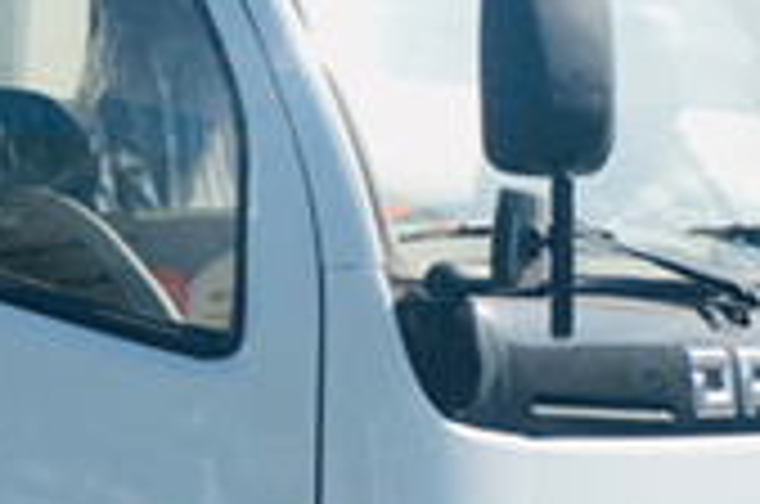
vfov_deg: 8.5
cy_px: 322
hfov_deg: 12.1
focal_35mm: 161
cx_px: -445
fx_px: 3392
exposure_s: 1/974
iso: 25
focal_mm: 4.15
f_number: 2.2
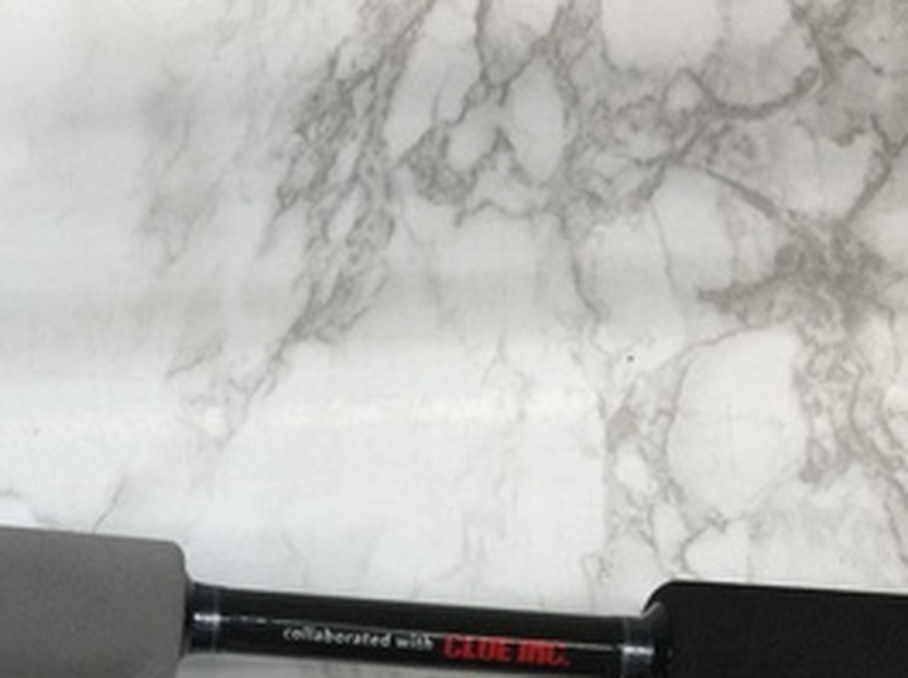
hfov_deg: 25.0
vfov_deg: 19.0
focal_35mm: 75
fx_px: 1965
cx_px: 38
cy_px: 699
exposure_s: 1/40
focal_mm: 3.3
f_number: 2.4
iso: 25
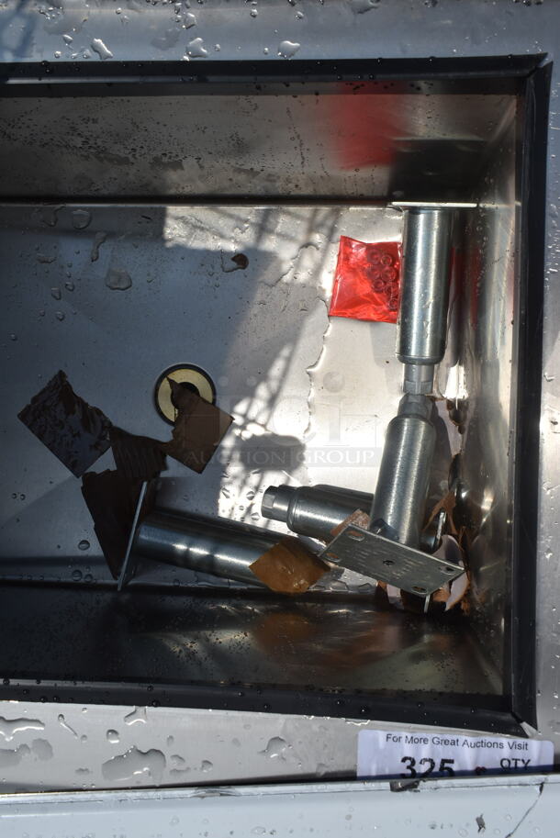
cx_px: 280
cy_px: 419
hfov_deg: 36.9
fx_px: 839
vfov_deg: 53.1
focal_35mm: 36
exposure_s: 1/500
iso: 100
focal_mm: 24
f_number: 14
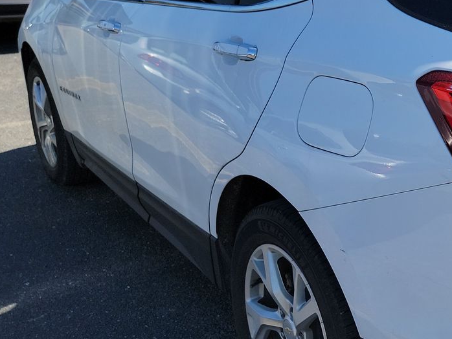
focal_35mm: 55
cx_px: 438
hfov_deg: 32.5
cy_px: 148
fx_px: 718
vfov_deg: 26.6
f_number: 1.8
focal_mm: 6.7
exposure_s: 1/697
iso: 50
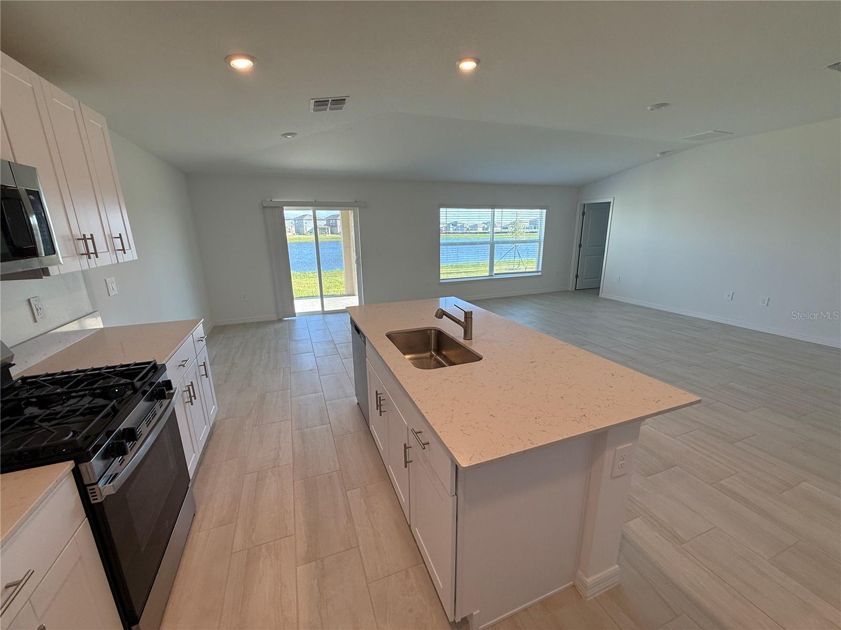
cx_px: 420
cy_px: 315
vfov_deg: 85.7
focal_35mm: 14
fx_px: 340
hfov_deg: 102.1
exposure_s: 1/143
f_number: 2.2
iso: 64
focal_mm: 2.22
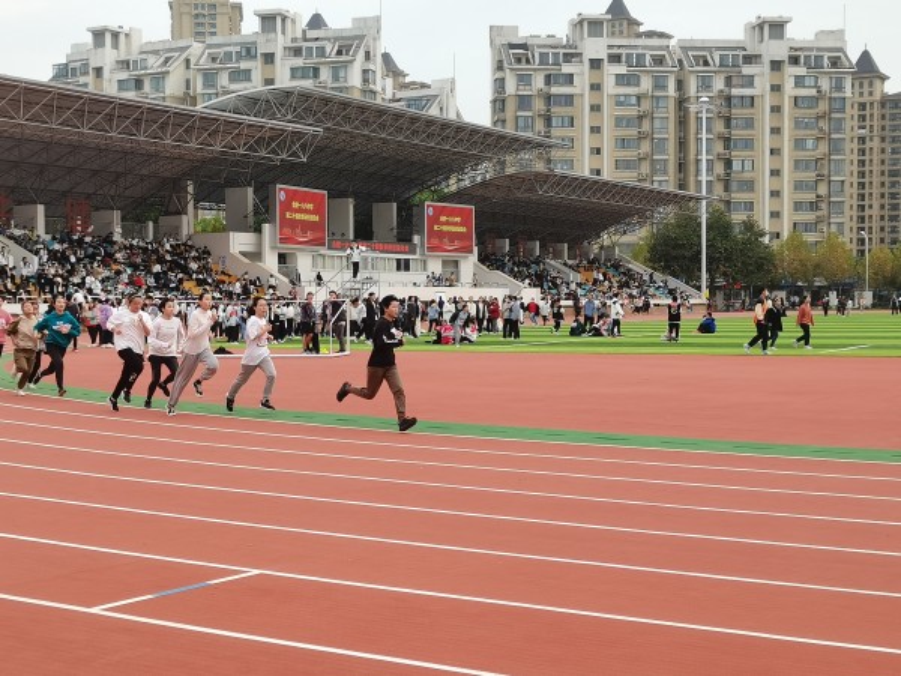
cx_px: 450
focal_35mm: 48
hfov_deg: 39.7
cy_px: 338
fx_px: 1249
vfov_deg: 30.3
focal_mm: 5.58
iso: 50
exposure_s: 1/268
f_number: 1.8
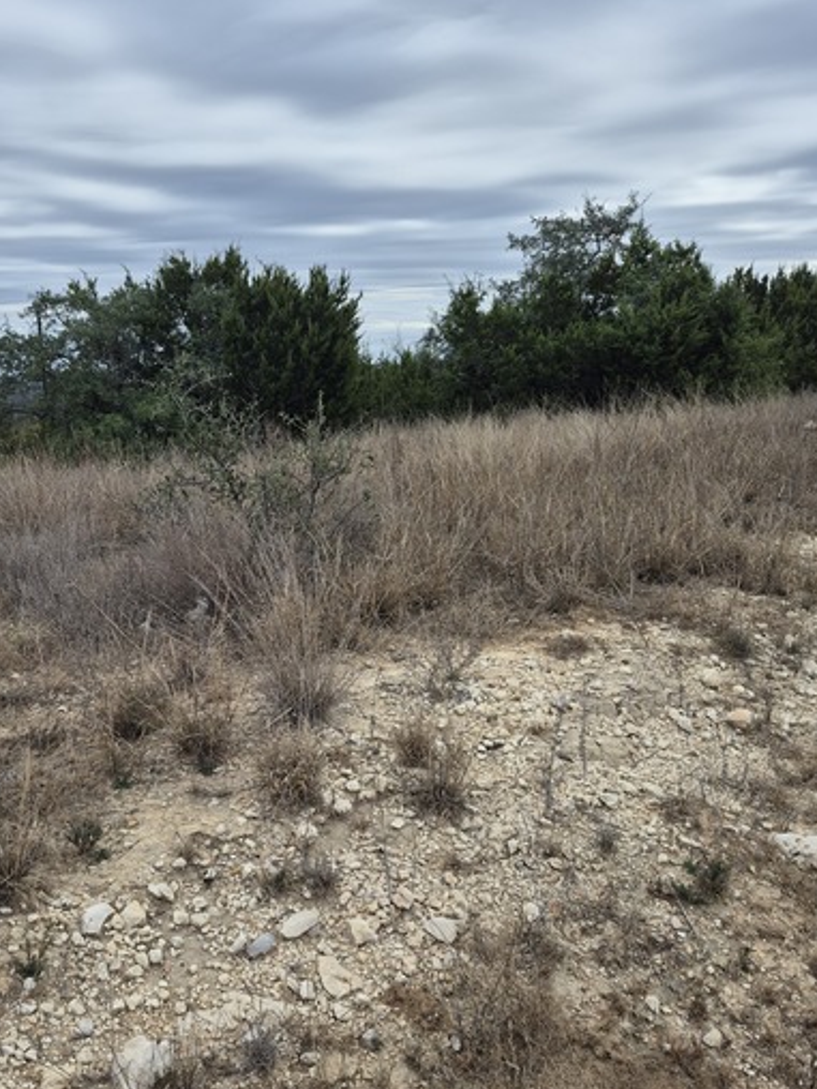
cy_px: 575
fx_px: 913
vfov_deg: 61.6
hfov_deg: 48.0
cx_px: 343
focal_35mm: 29
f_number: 1.8
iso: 25
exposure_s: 1/1736
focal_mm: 5.4
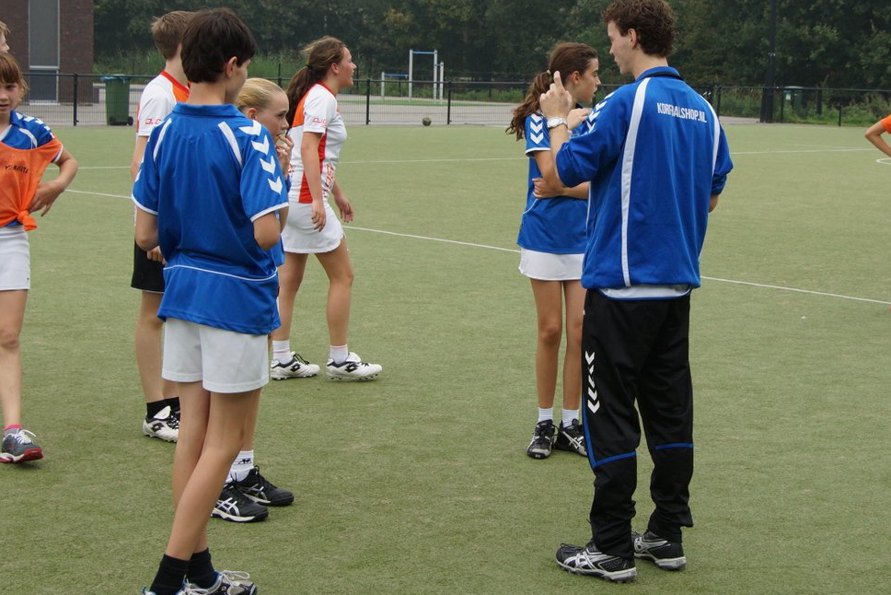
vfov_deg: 24.4
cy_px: 290
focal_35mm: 56
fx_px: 1375
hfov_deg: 35.9
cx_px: 422
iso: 400
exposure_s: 1/800
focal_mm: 35
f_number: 6.3
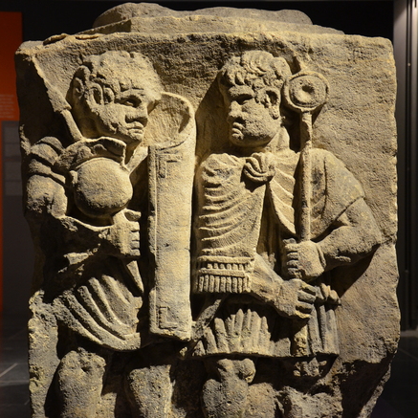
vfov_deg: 29.5
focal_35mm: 58
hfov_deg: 29.6
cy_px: 232
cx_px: 209
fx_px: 792
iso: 1250
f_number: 4.2
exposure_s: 1/30
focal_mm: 30
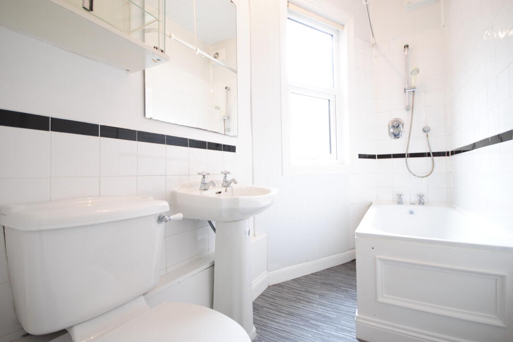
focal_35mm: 16
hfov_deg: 96.7
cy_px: 172
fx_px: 228
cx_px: 259
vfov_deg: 73.8
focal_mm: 10
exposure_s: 1/5
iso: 100
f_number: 4
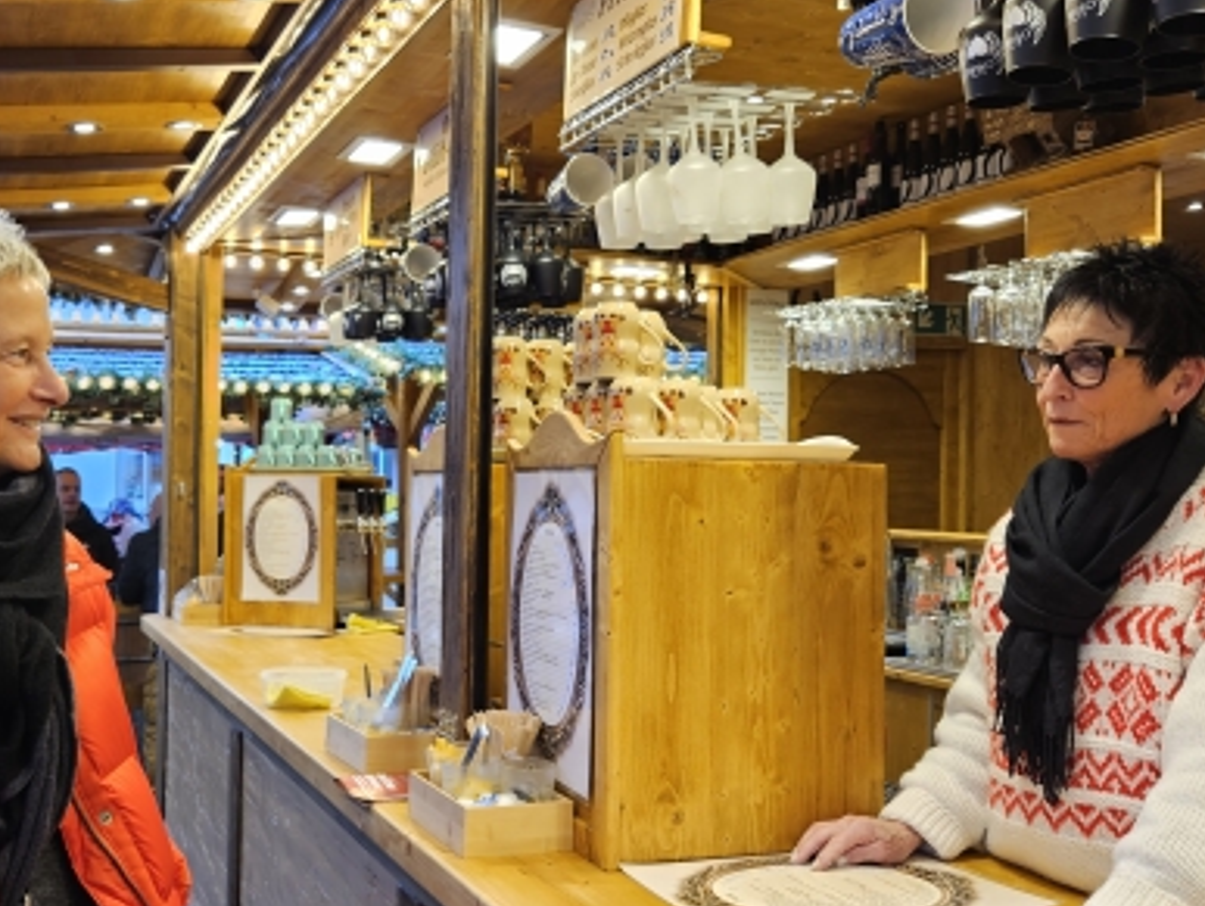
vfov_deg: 37.8
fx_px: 1324
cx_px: 504
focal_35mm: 38
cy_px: 451
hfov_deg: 48.7
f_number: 1.8
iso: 40
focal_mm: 5.4
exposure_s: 1/100
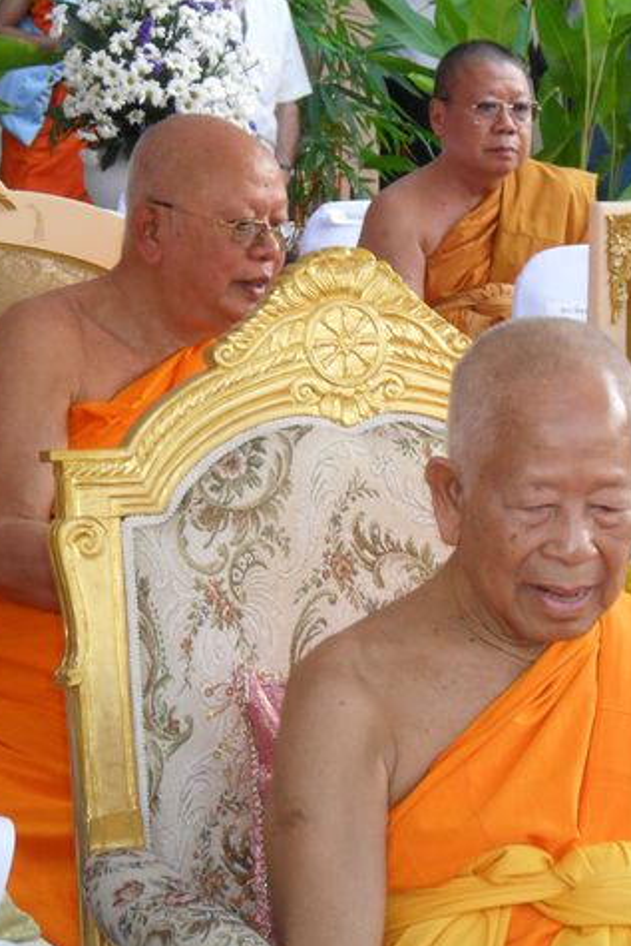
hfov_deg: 9.3
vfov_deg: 14.0
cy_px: 474
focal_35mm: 147
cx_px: 575
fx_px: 3862
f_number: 5.8
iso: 200
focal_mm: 18.9
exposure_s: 1/60
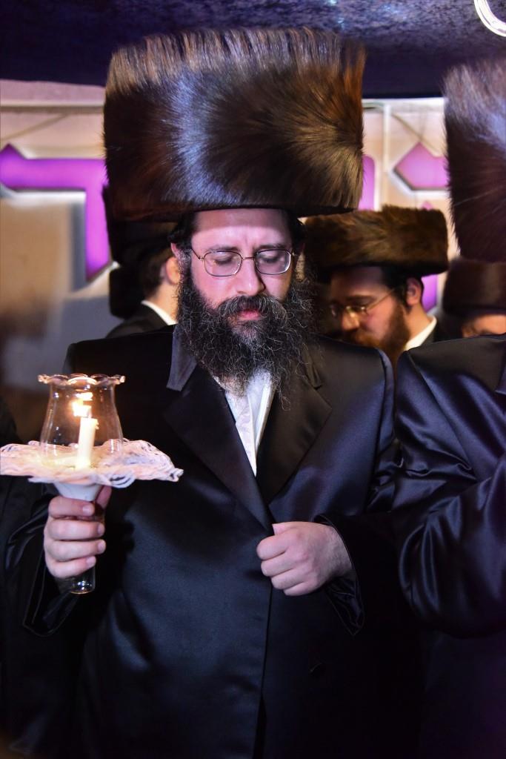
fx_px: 927
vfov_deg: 44.5
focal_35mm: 44
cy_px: 380
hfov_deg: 30.5
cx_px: 253
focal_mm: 44
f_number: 4
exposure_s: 1/125
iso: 5000
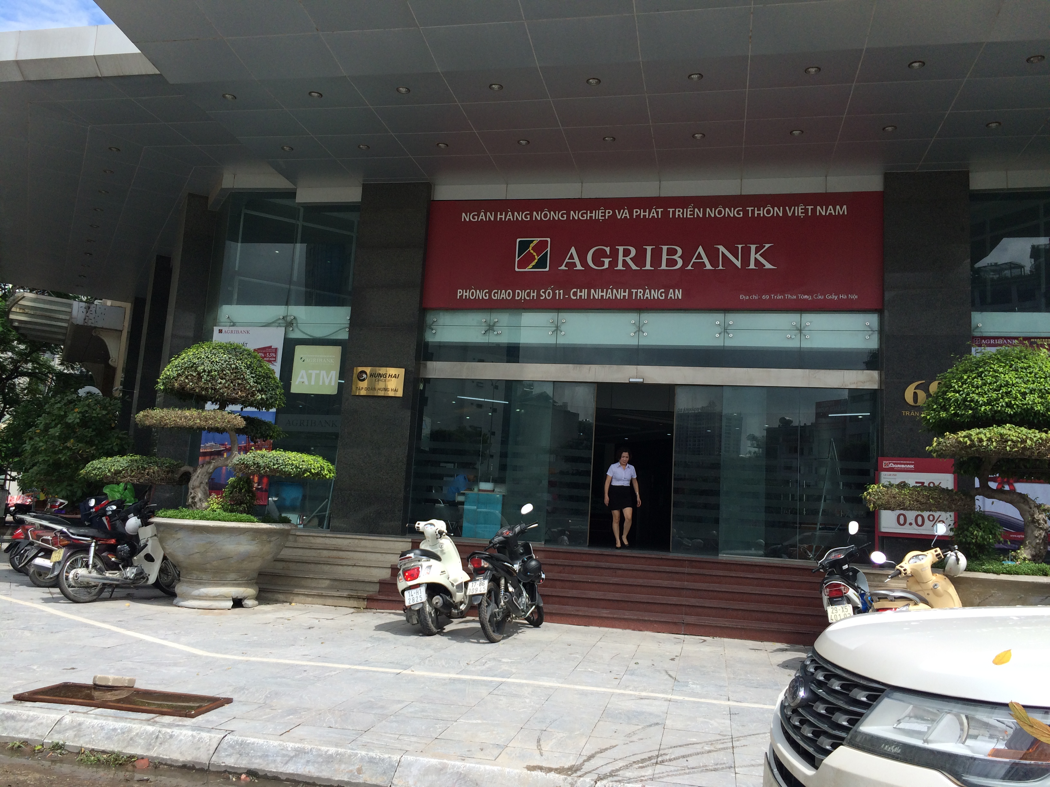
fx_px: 880
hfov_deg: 61.7
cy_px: 394
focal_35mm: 29
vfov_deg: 48.2
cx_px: 525
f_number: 2.2
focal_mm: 4.15
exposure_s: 1/1866
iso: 32
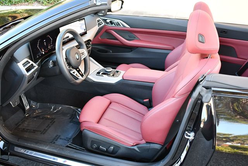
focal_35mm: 36
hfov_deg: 53.1
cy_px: 83
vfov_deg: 36.9
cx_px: 124
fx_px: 248
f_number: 3.5
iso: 800
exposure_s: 1/160
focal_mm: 18
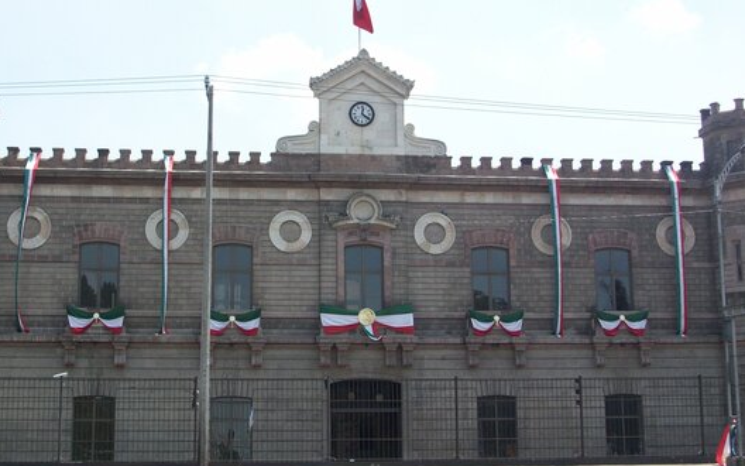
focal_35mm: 54
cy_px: 215
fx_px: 1096
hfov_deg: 37.5
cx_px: 357
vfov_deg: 24.0
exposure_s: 1/507
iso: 64
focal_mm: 7.1
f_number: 3.2
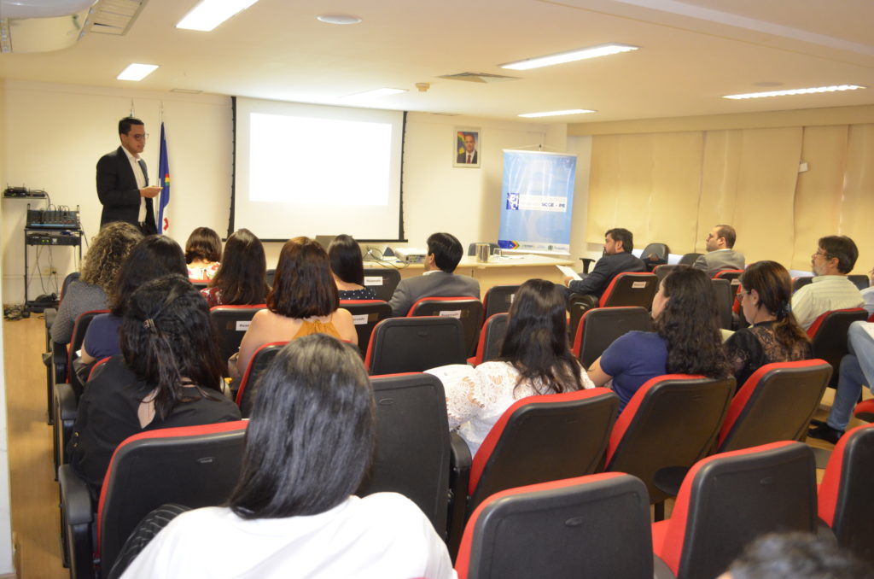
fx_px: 799
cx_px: 437
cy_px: 290
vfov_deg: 39.8
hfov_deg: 57.3
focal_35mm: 33
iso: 1600
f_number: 3.8
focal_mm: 22
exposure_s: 1/60
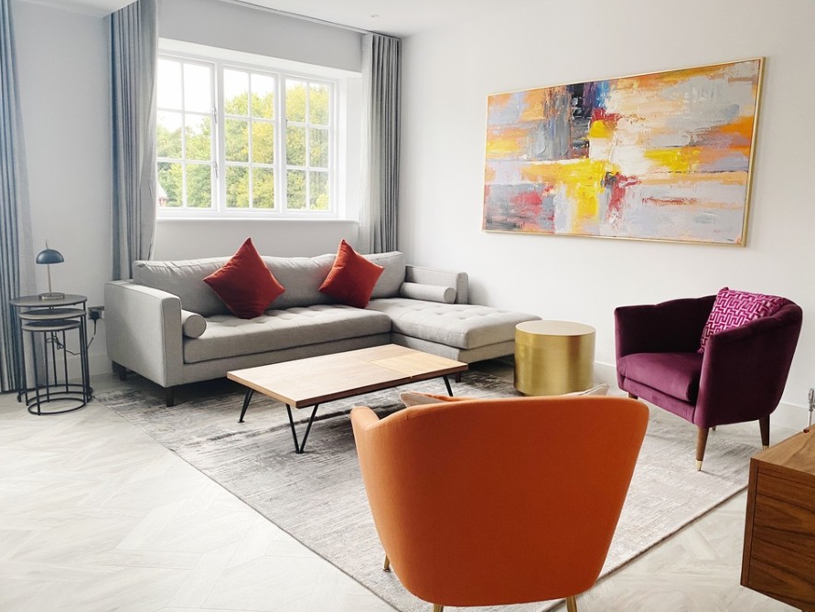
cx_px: 413
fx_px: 659
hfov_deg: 63.4
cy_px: 310
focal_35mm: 28
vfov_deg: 49.8
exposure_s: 1/60
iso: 160
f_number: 1.8
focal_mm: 4.25
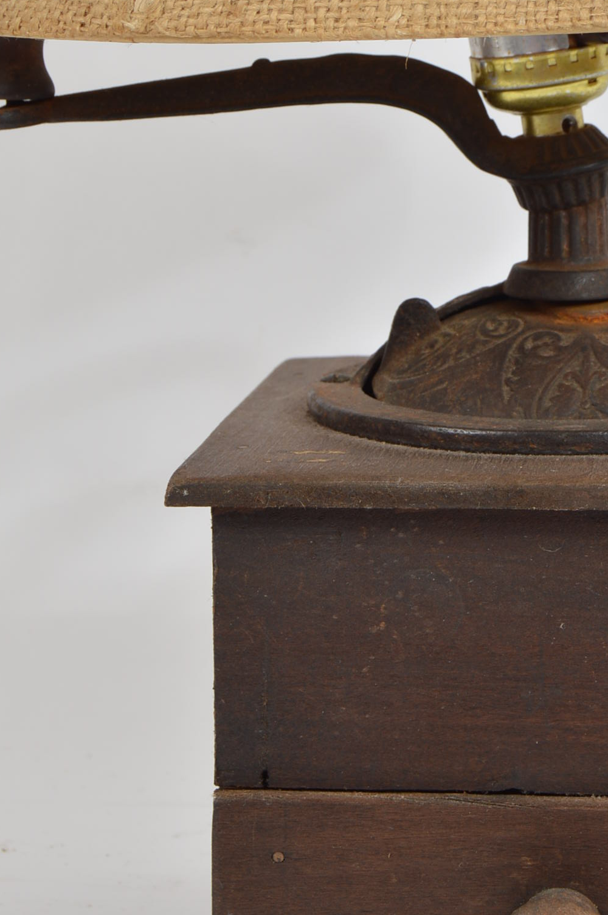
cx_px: 477
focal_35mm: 114
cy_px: 264
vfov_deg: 17.9
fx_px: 2893
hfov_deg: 12.0
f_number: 9
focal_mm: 38
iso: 100
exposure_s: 1/80
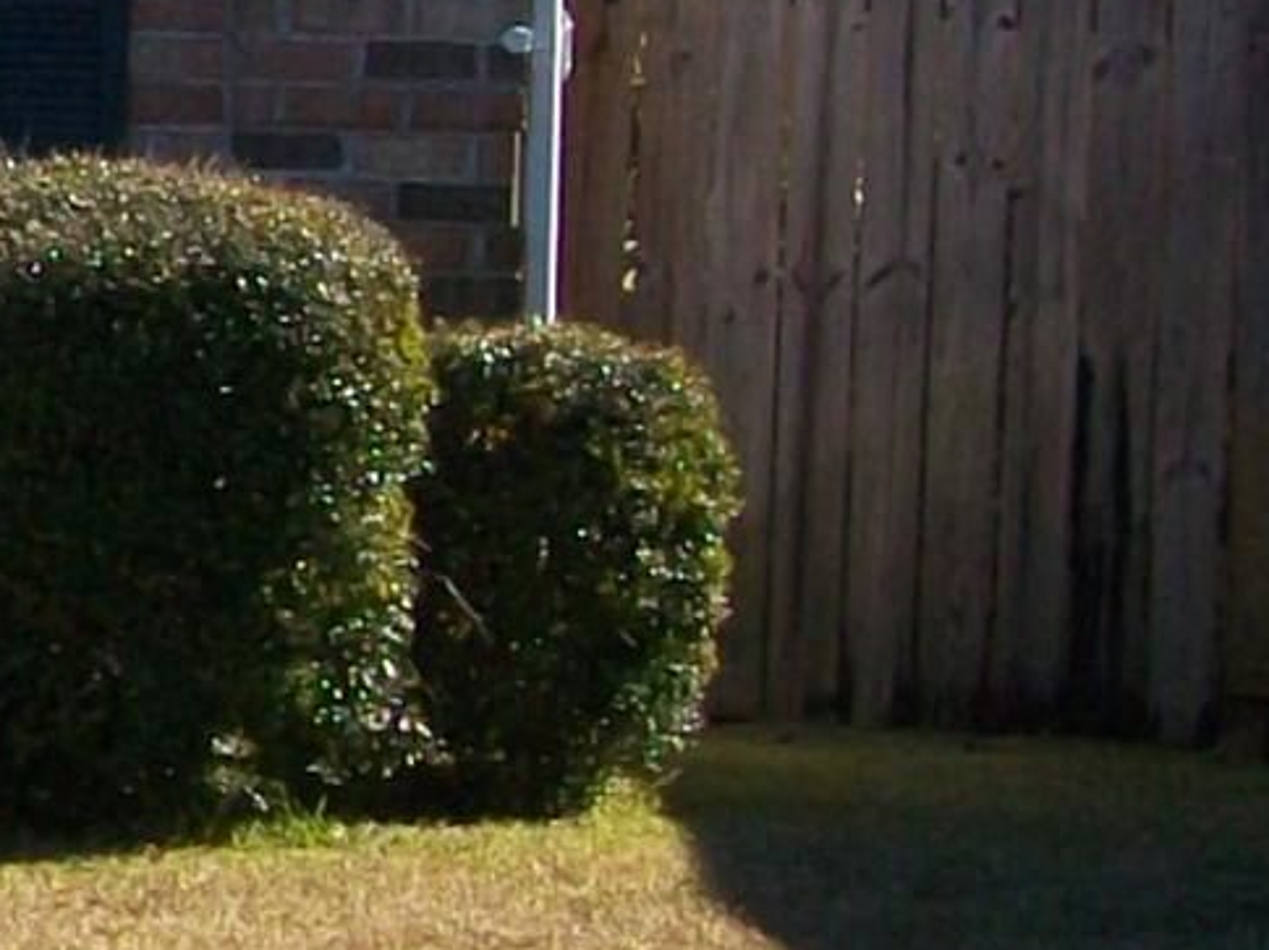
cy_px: 275
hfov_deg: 7.2
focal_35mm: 260
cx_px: -1798
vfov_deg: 5.7
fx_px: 9524
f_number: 5.4
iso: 64
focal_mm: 7.6
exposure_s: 1/250
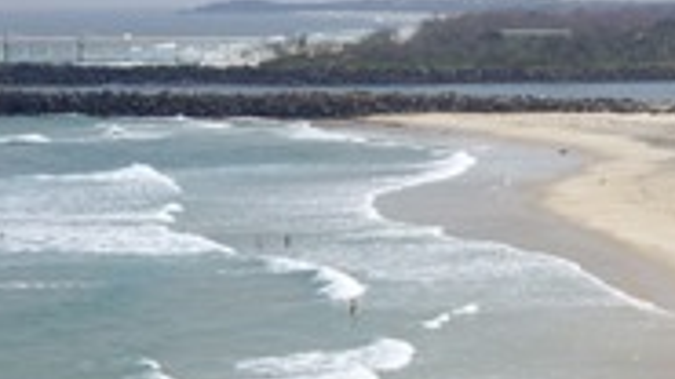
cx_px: 648
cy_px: 266
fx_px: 2452
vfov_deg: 8.8
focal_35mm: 137
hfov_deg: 15.4
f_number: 8
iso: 64
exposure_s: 1/160
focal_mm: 7.9
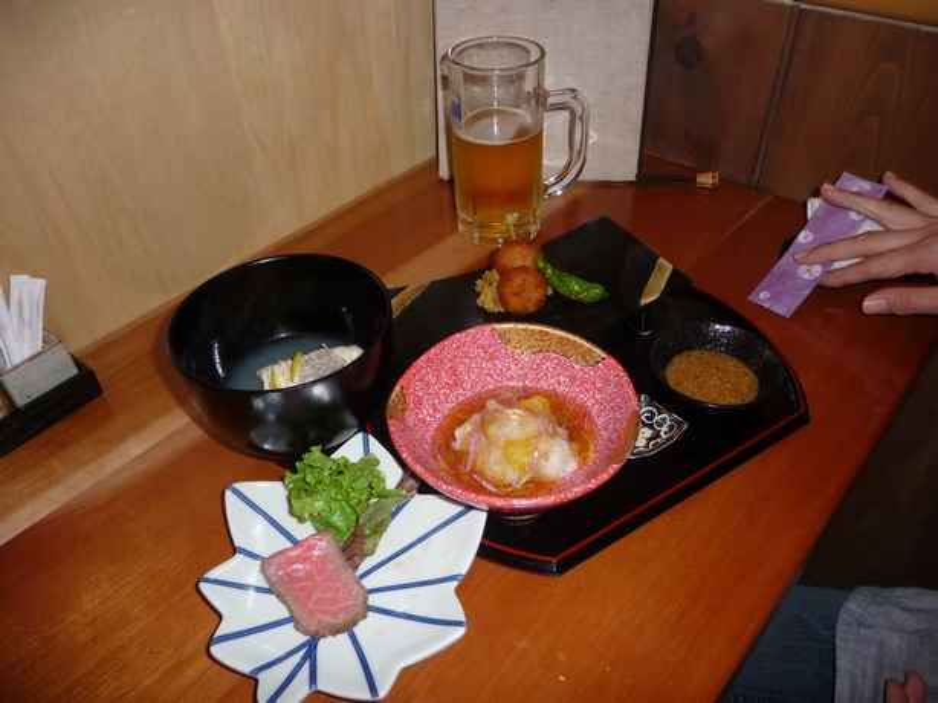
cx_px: 469
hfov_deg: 63.5
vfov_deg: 49.7
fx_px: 758
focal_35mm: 28
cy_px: 352
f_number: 3.3
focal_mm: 4.7
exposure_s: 1/30
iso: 100
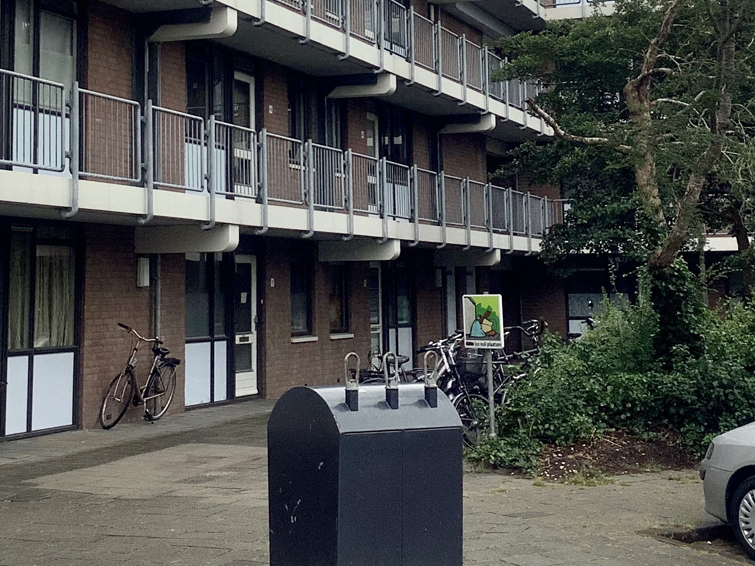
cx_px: 330
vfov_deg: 20.6
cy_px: 49
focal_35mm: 70
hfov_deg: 27.8
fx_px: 1527
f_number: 2.4
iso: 25
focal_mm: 3.3
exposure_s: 1/849
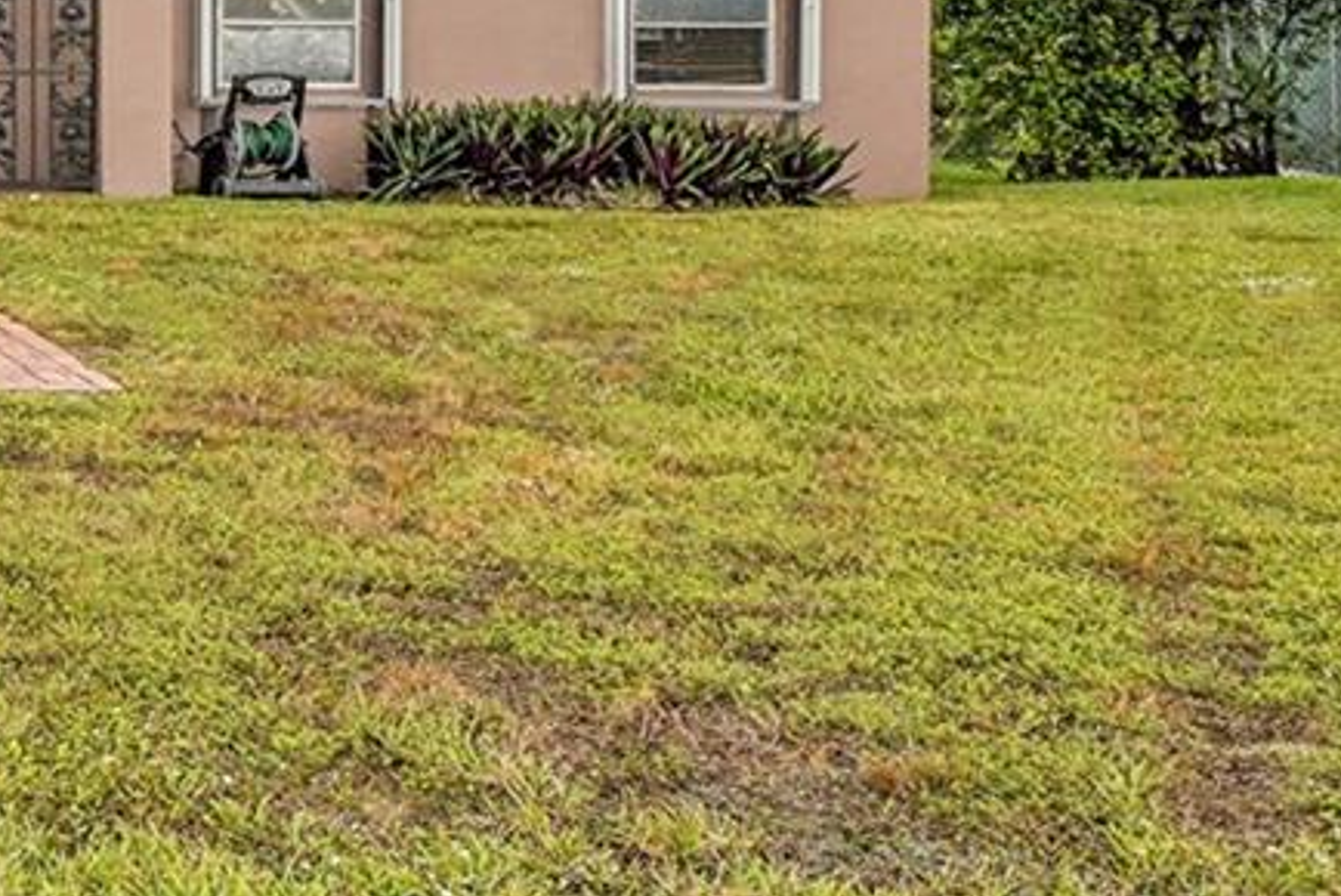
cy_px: 141
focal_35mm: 66
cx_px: -884
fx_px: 2460
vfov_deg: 20.3
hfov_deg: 22.4
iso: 100
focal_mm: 14
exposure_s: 1/60
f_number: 10
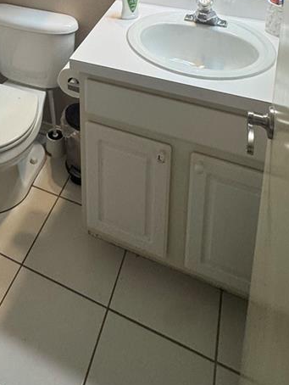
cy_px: -59
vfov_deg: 39.0
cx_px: 36
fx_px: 411
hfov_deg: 36.6
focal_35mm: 37
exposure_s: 1/120
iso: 160
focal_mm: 2.22
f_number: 2.2
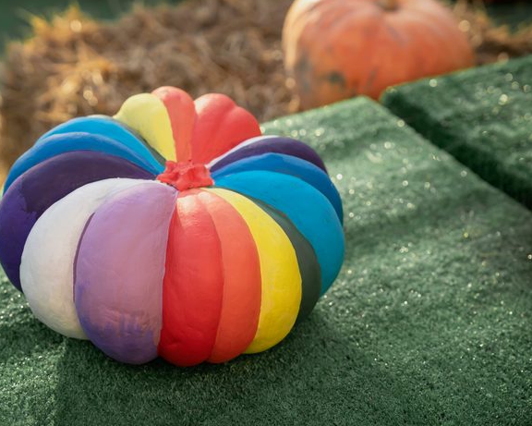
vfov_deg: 15.9
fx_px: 1528
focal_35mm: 97
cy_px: 213
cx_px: 214
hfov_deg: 19.7
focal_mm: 85
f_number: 4
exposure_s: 1/1600
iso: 200
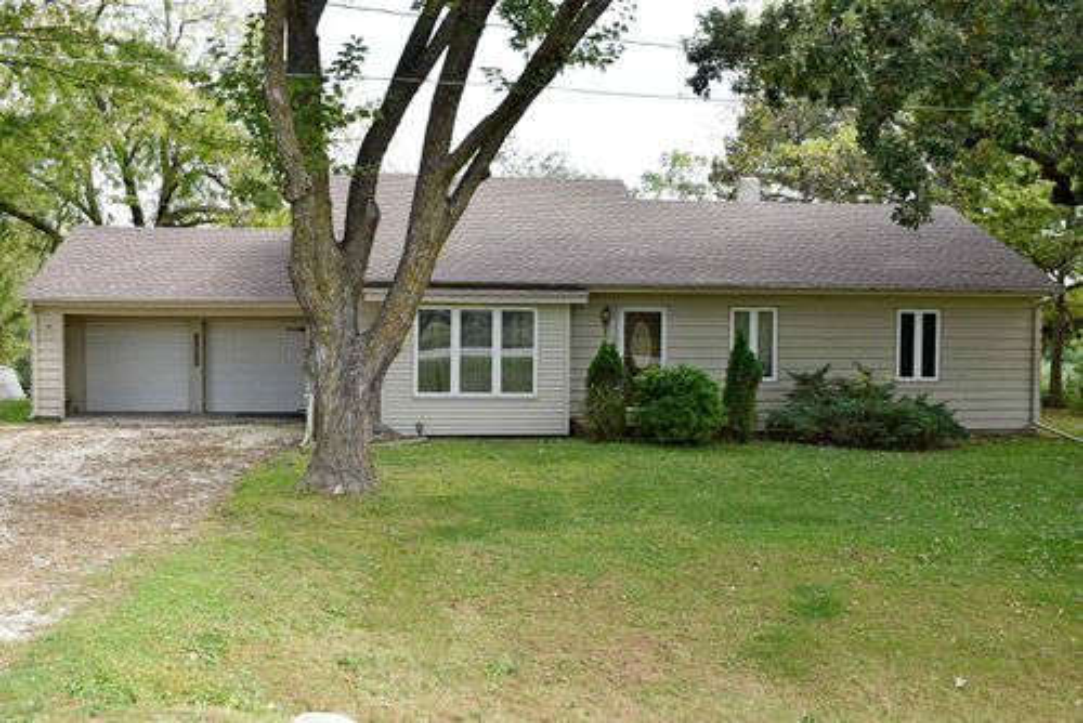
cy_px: 362
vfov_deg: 35.5
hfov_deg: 51.3
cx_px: 542
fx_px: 1129
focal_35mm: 38
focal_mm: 25
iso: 100
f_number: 7.1
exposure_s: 1/200
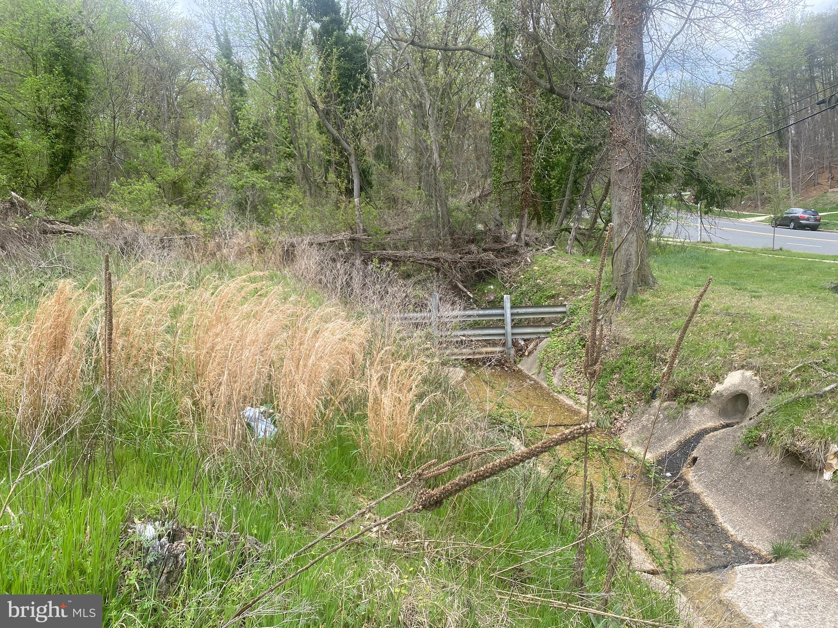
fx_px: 629
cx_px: 419
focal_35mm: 26
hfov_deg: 67.3
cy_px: 314
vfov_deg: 53.1
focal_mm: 4.25
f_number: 1.8
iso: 32
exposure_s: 1/613
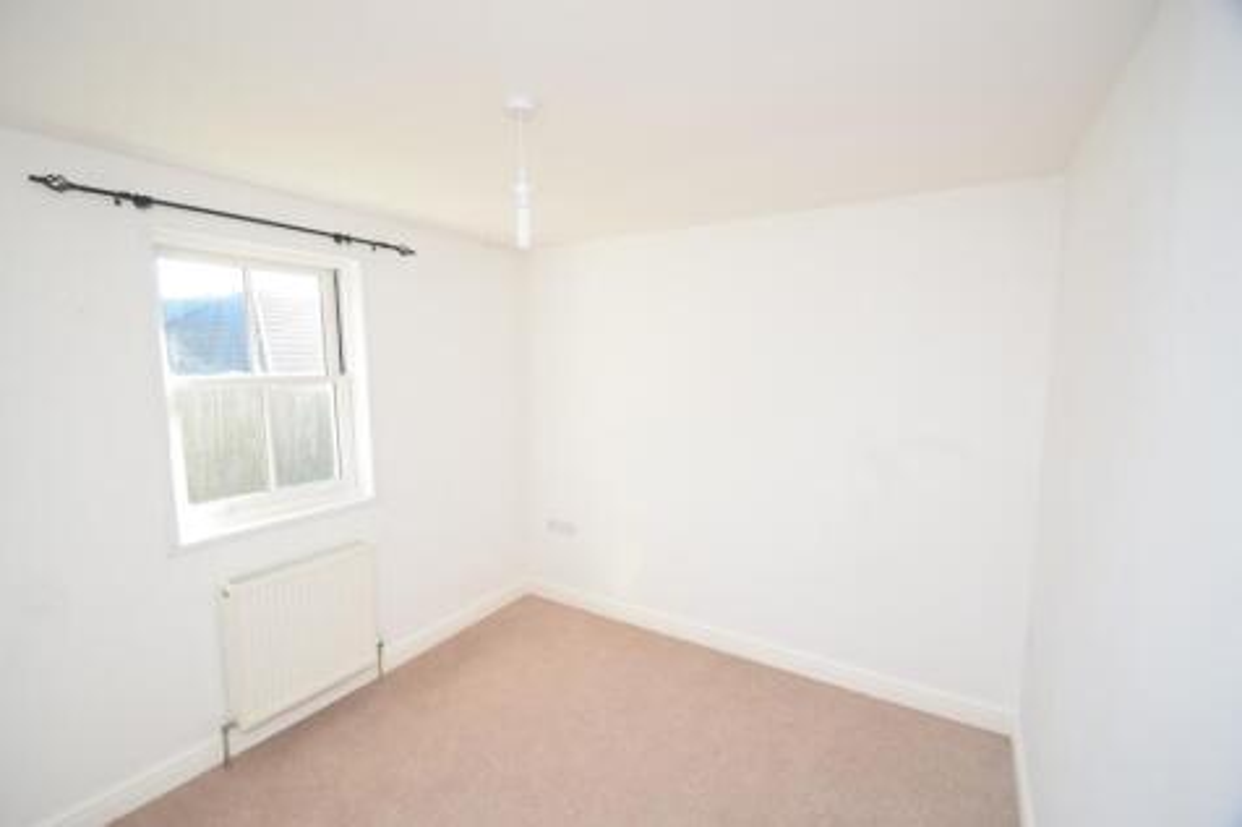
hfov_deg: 100.4
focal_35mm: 15
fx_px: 517
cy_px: 414
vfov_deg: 77.3
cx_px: 621
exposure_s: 1/125
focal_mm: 10
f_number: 5.6
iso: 450
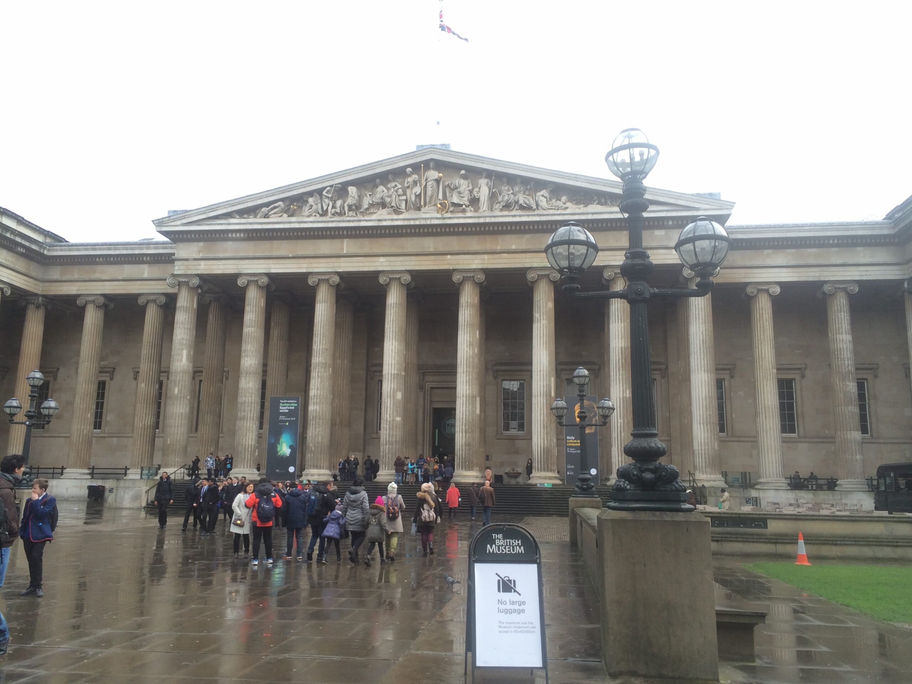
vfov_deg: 48.2
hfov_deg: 61.7
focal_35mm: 29
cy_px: 342
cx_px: 456
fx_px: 764
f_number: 2.2
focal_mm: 4.15
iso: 32
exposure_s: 1/129
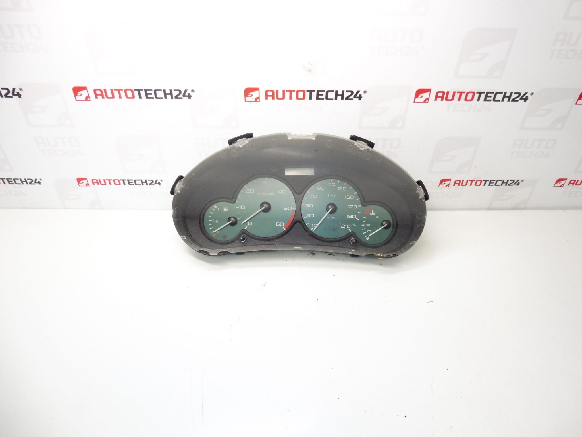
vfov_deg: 54.9
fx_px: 420
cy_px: 218
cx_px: 291
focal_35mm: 25
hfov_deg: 69.4
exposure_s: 1/60
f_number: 3.5
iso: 200
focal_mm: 4.4
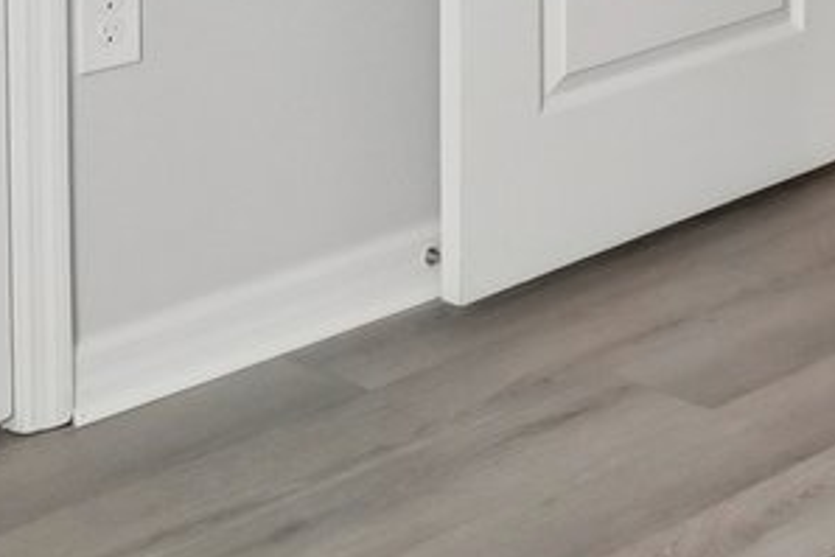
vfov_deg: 11.3
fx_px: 2390
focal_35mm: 103
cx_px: 1126
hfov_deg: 18.3
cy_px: -726
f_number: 8
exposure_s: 1/30
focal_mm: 10
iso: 500
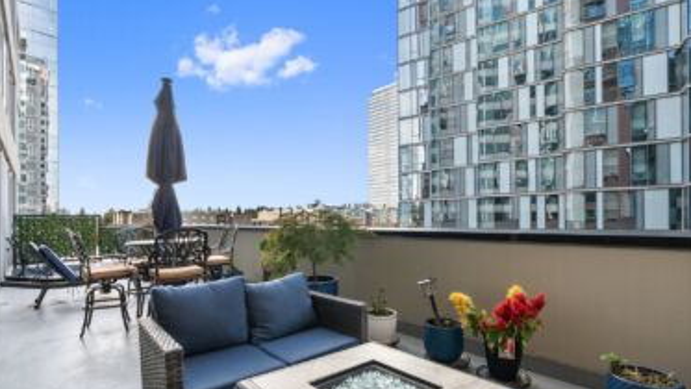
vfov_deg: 60.9
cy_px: 214
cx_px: 328
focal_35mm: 18
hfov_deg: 92.6
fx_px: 330
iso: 200
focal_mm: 16
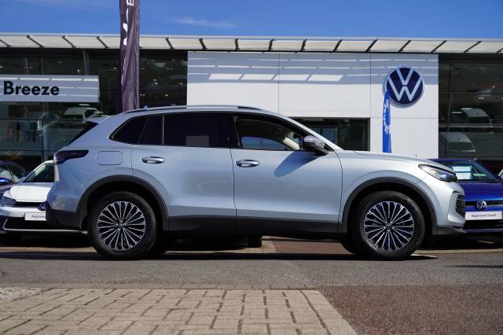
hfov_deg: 43.6
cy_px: 168
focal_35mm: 45
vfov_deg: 29.8
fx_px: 628
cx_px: 252
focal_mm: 45
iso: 100
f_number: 5
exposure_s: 1/320
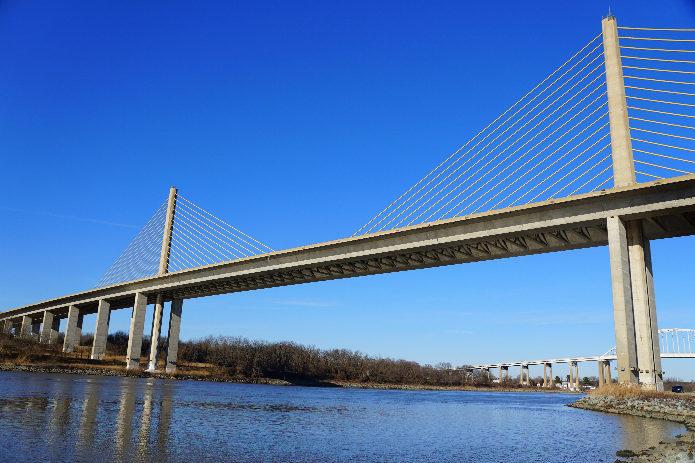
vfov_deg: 47.9
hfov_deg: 67.4
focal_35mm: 27
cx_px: 348
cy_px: 232
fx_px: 521
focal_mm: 18
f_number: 5
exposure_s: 1/800
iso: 100
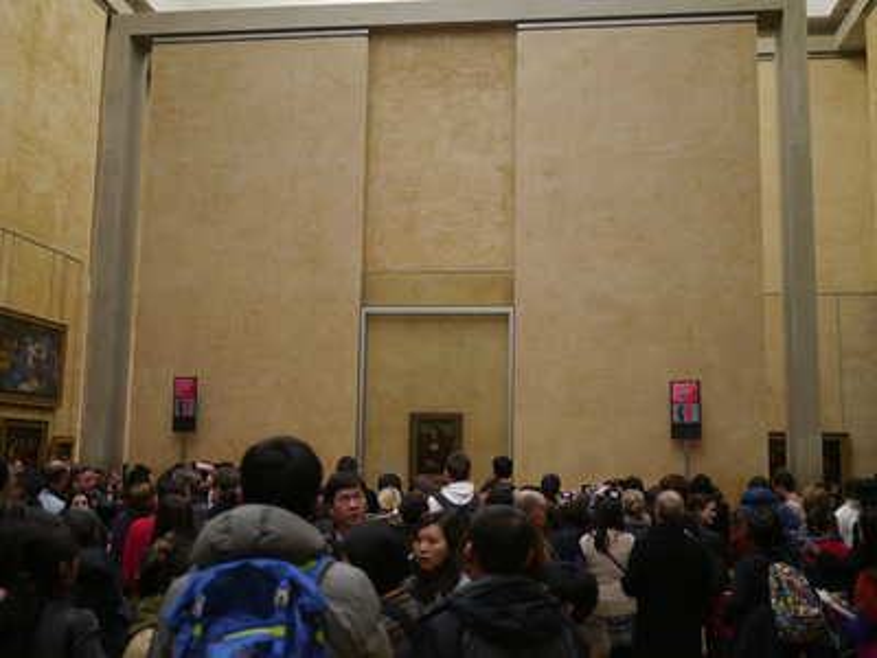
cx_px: 438
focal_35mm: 40
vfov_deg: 36.0
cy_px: 329
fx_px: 1013
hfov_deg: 46.8
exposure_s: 1/100
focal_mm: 20
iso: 160
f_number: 1.7
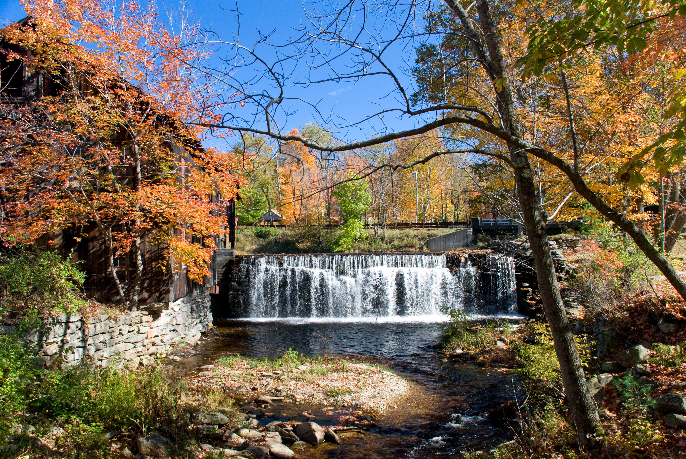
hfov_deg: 67.3
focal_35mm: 27
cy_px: 230
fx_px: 515
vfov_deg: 48.0
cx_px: 343
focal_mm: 18
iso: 160
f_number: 6.7
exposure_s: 1/125
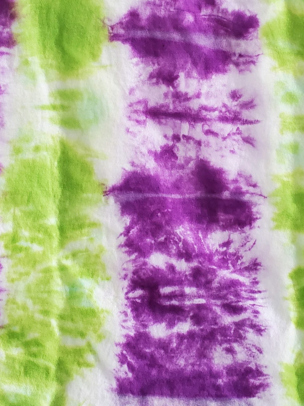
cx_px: 180
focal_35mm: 51
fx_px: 597
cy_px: 127
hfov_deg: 28.5
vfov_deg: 37.0
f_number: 2.4
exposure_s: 1/39
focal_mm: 4.3
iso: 320
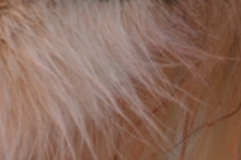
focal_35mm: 3359
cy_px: -463
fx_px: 22442
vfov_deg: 0.4
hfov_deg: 0.6
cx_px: -9
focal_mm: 280
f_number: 5.6
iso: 400
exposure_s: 1/250
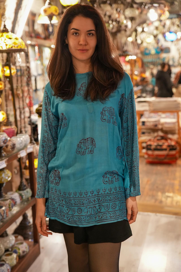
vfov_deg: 39.6
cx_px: 90
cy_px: 136
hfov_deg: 27.0
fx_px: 377
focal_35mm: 50
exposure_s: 1/100
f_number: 2.8
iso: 4000
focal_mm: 50
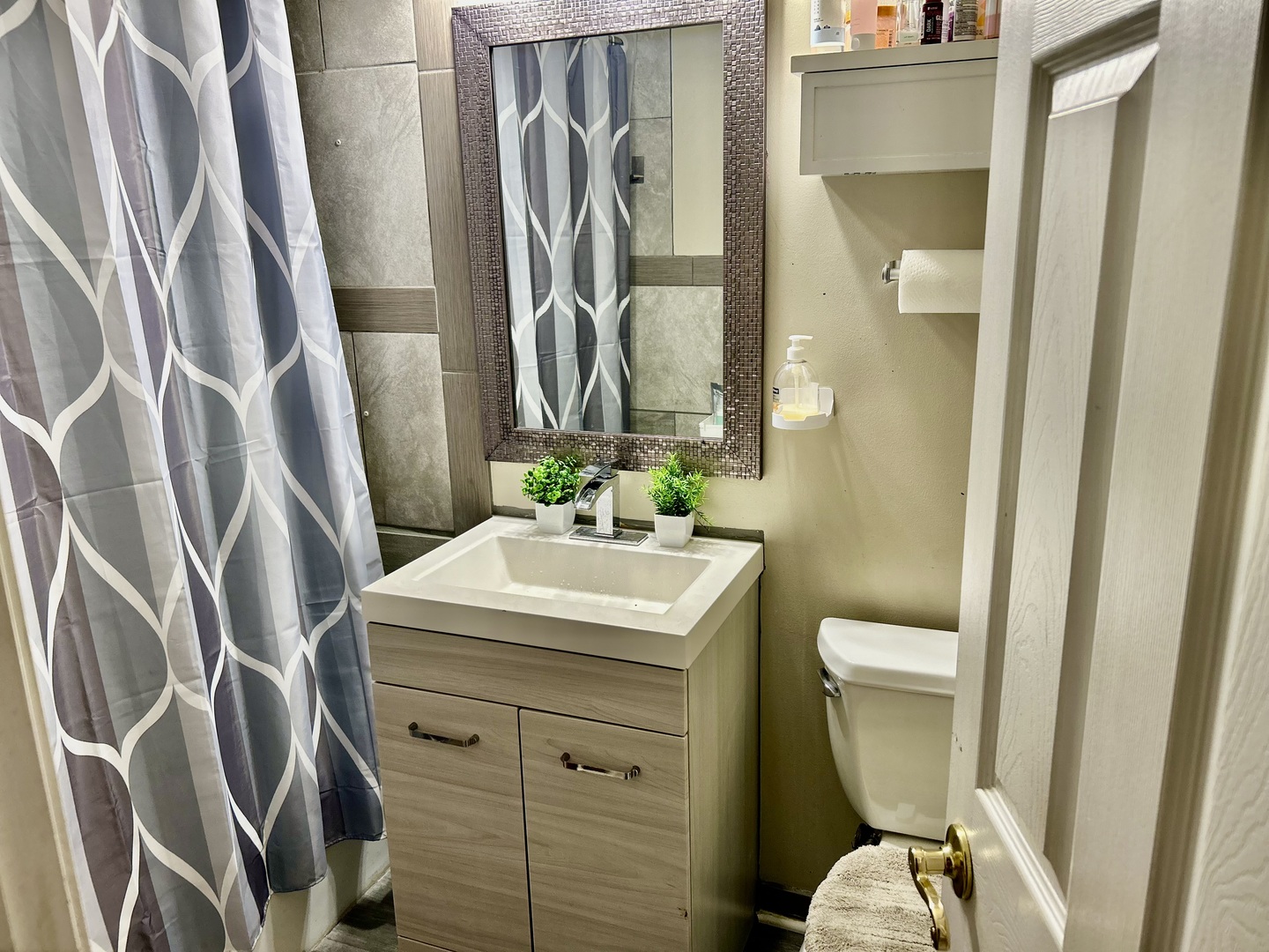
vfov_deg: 53.1
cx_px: 634
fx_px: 953
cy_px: 476
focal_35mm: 26
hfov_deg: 67.3
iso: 100
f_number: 1.5
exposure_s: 1/120
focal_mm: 5.7
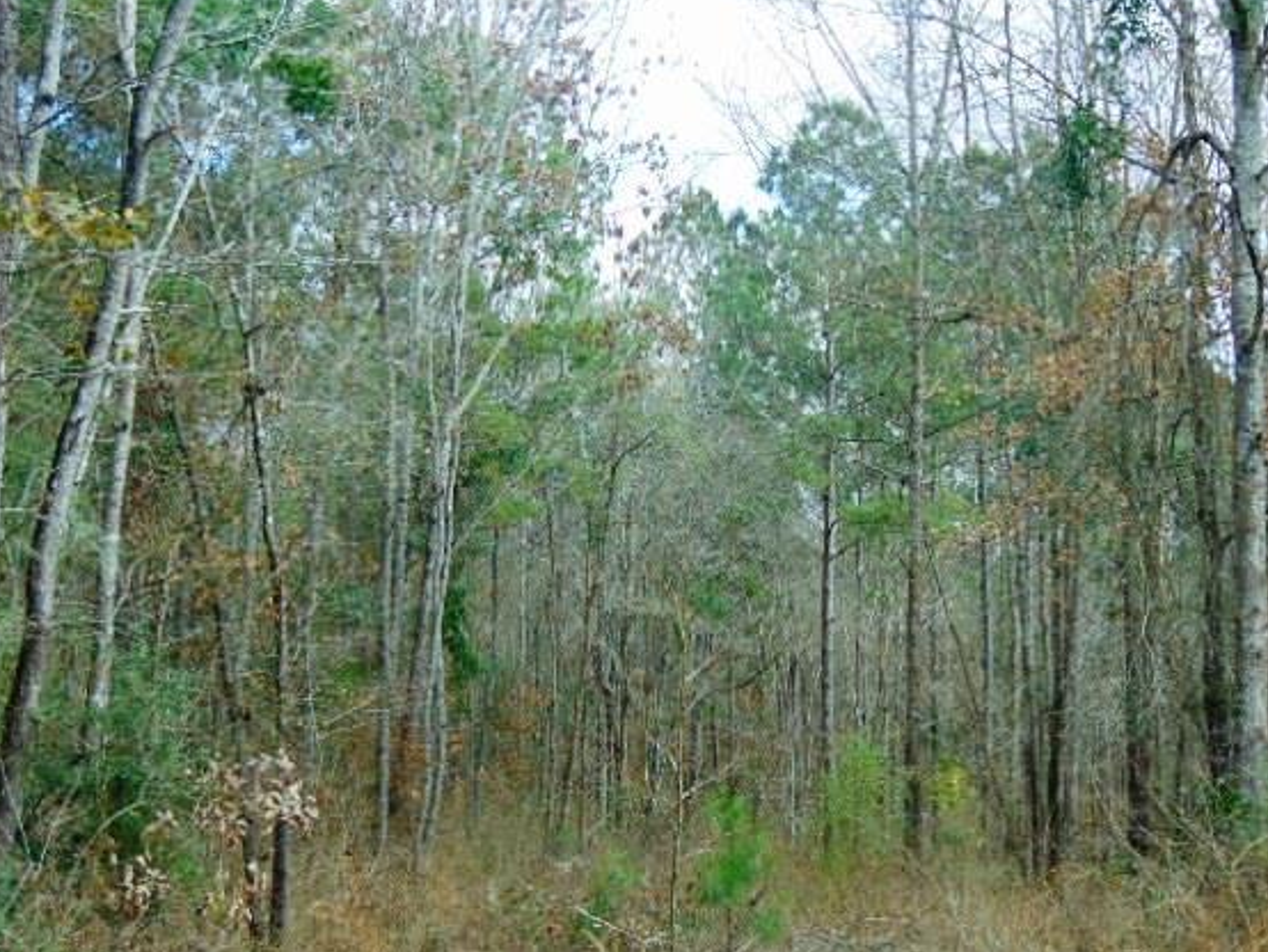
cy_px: 487
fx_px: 3005
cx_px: 719
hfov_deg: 23.8
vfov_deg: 18.0
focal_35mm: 82
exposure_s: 1/160
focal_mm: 12.8
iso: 80
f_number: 3.7
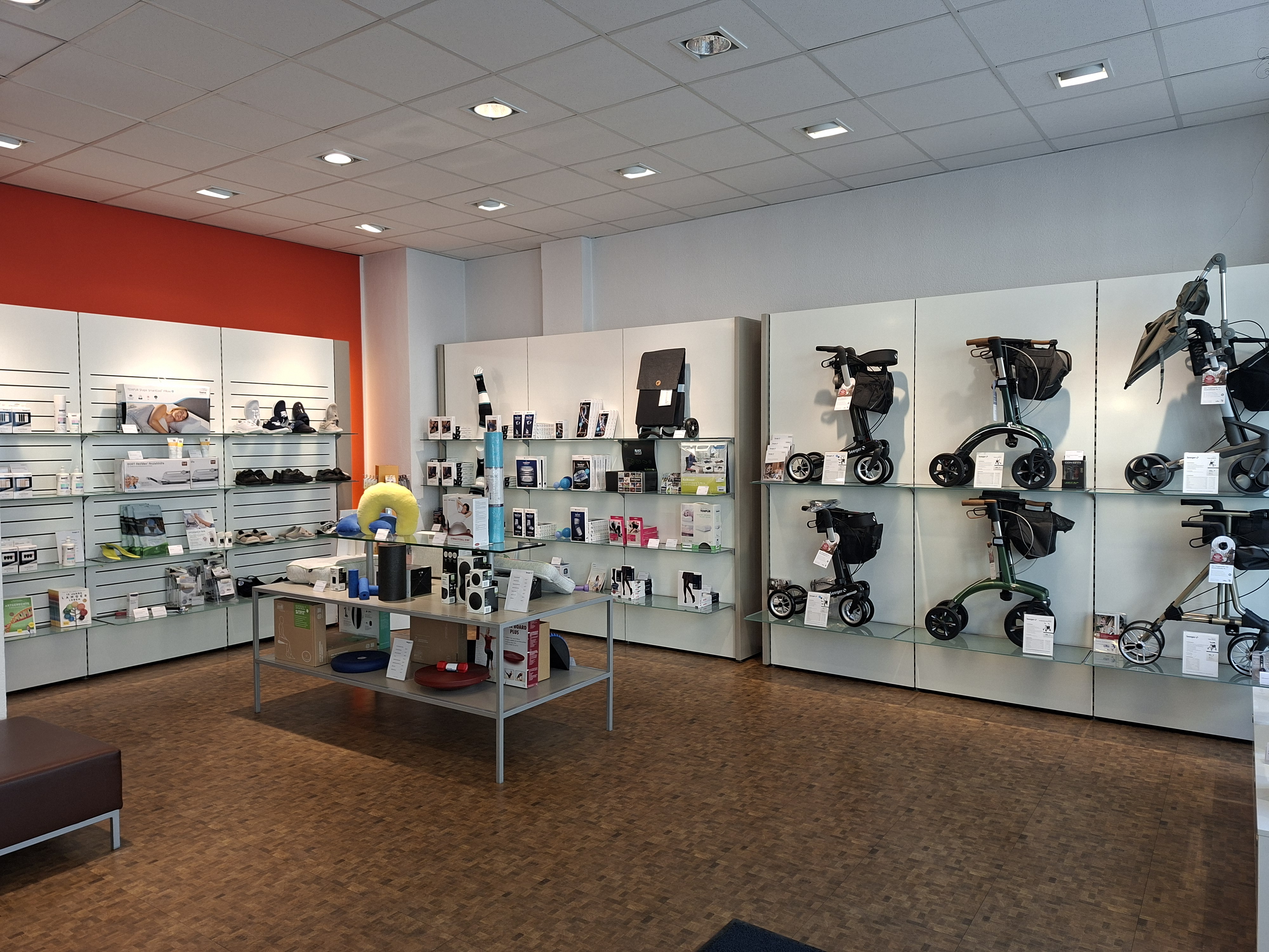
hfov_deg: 73.9
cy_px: 476
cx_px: 634
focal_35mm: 23
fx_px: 843
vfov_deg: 58.9
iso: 100
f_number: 1.8
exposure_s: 1/100
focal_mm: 5.54
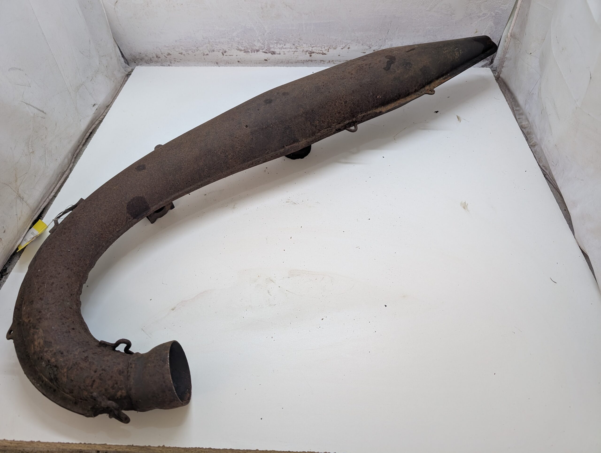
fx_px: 417
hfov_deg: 71.5
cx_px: 300
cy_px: 226
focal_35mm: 24
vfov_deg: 56.9
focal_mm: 6.9
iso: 88
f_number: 1.68
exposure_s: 1/50.6
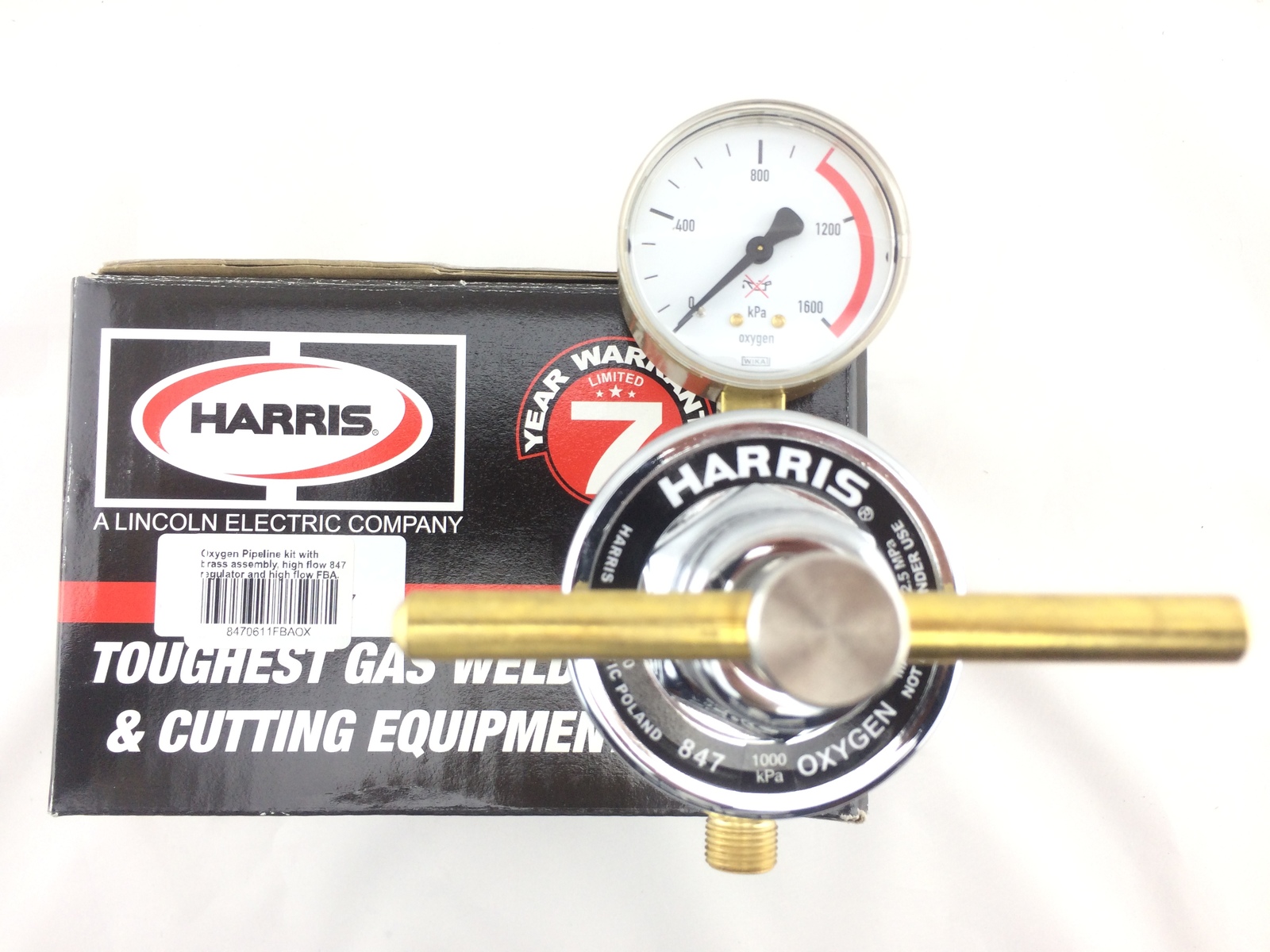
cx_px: 635
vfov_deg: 48.2
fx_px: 1064
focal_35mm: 29
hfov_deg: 61.7
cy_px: 476
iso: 64
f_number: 2.2
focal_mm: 4.15
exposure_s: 1/100
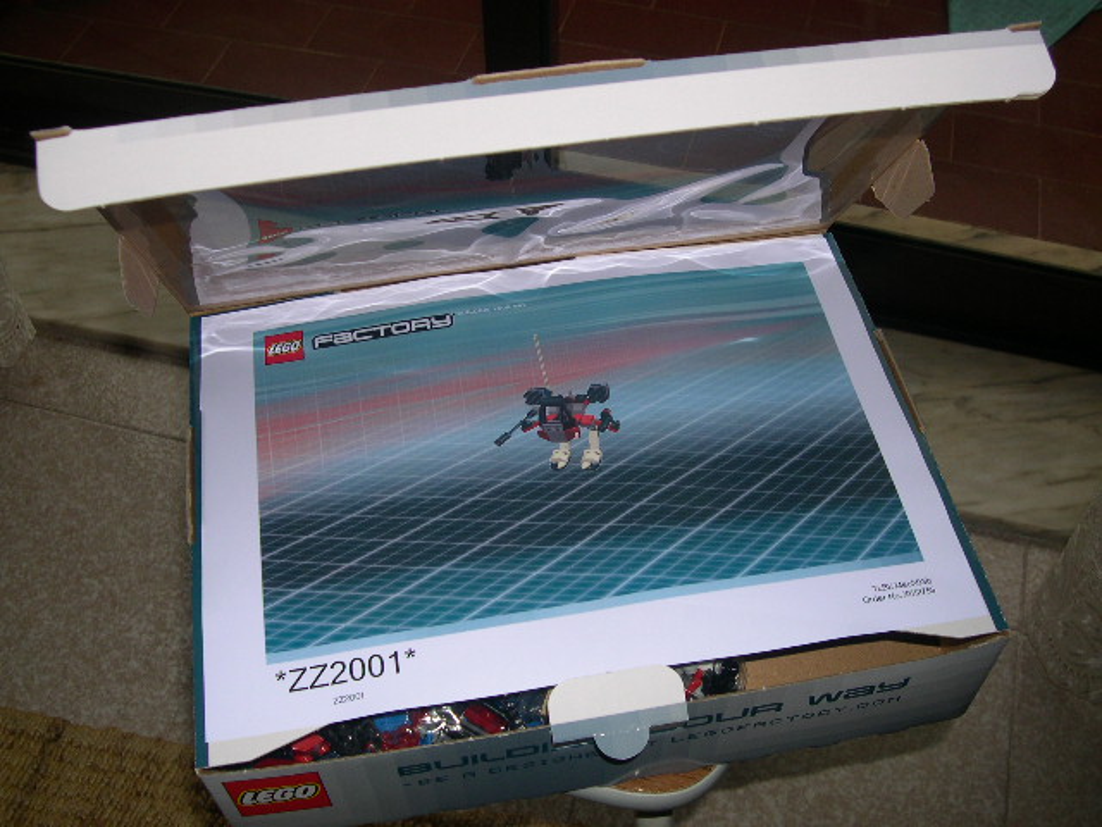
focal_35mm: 38
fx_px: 1210
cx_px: 551
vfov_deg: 37.7
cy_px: 414
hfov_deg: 49.0
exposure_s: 1/60
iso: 100
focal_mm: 8
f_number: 7.6
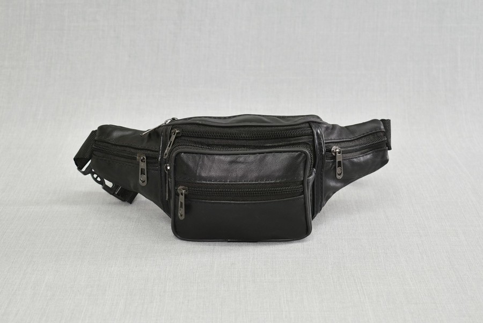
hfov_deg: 33.4
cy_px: 162
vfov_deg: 22.7
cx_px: 242
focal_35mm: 60
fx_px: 806
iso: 100
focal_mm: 40
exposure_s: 1/5
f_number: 5
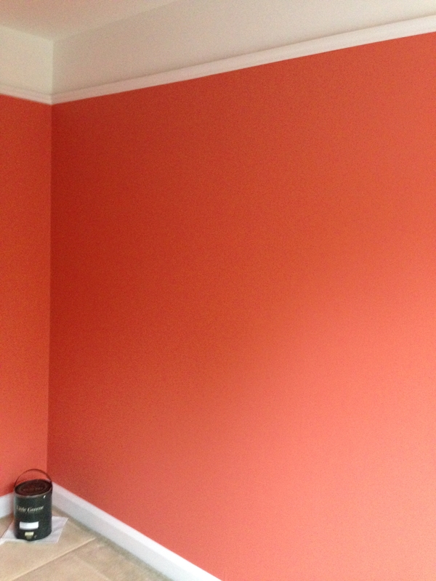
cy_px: 290
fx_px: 554
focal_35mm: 33
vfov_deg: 55.4
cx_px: 218
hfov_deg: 42.9
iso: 500
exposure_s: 1/15
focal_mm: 4.12
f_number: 2.4
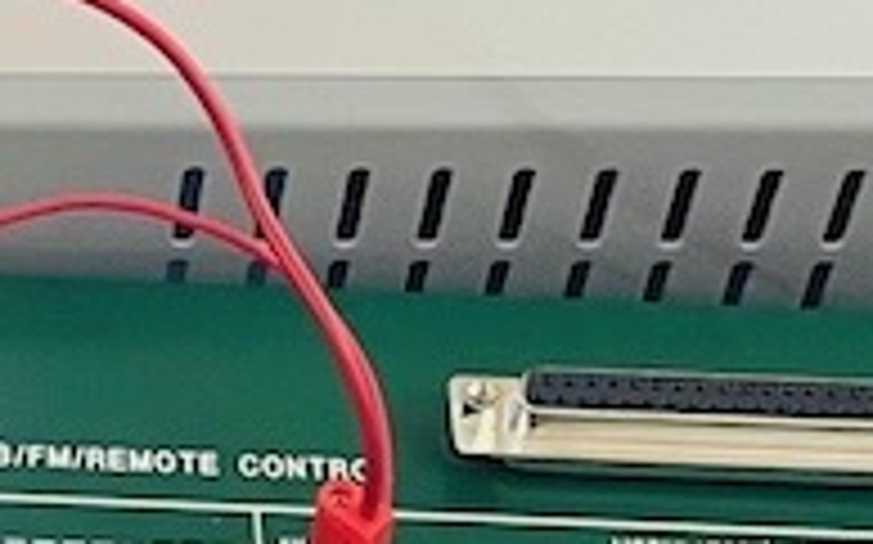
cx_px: -216
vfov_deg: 7.2
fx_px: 4328
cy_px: 130
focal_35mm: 182
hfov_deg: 11.3
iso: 200
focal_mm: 5.1
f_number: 1.6
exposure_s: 1/50
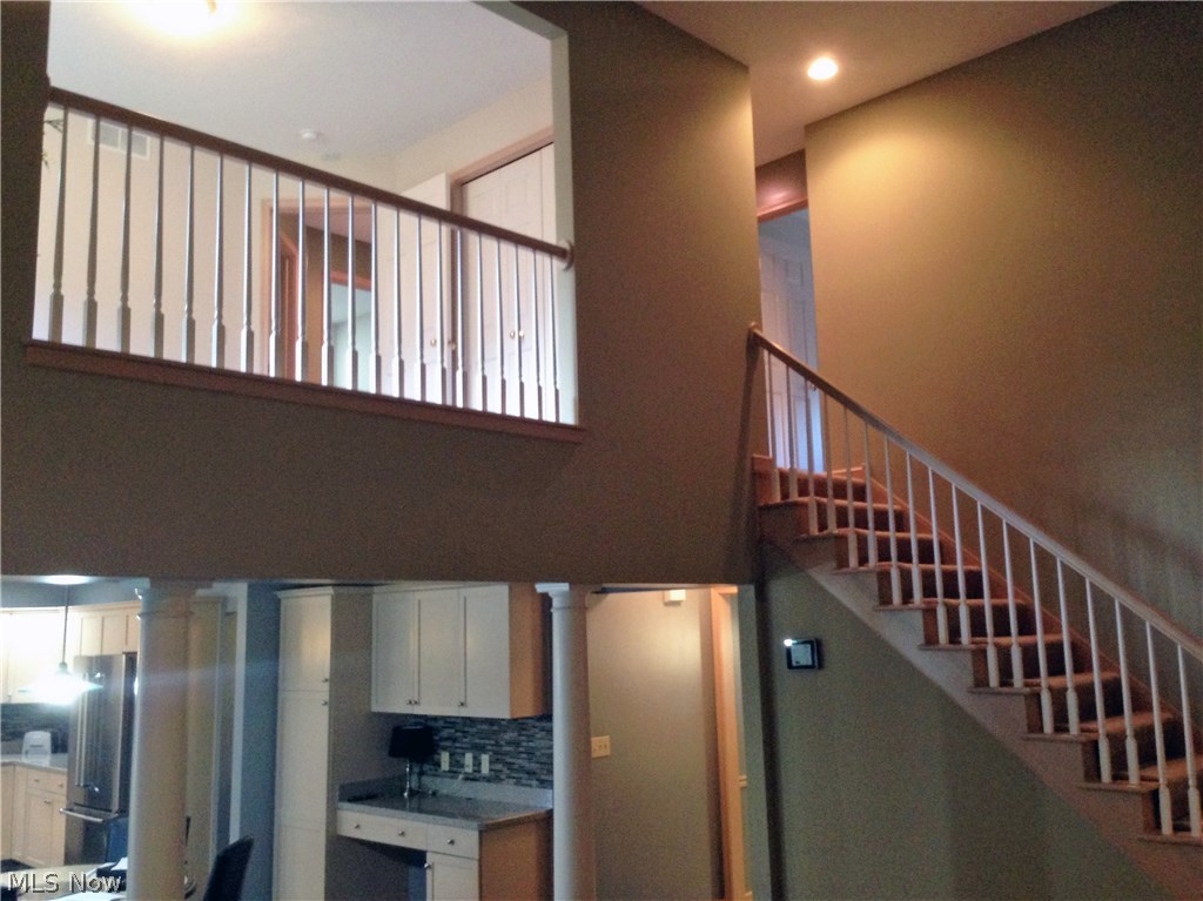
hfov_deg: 55.4
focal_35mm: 33
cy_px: 450
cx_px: 602
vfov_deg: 42.9
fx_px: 1146
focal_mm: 4.12
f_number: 2.4
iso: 320
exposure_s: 1/20
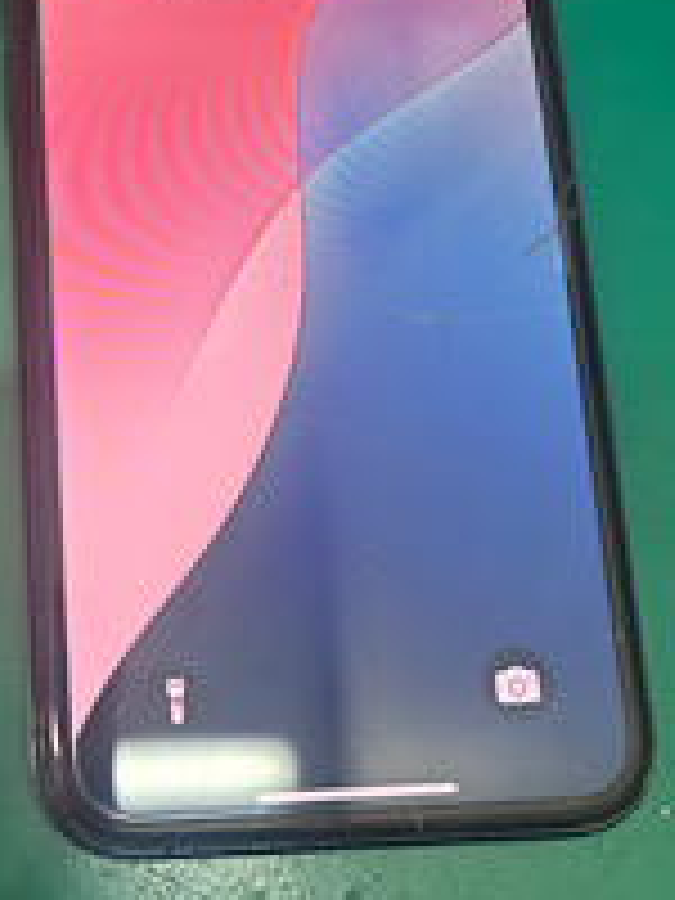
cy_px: 328
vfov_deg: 36.6
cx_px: 54
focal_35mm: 52
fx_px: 1352
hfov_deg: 27.0
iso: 50
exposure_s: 1/75
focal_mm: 5.96
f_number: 1.6
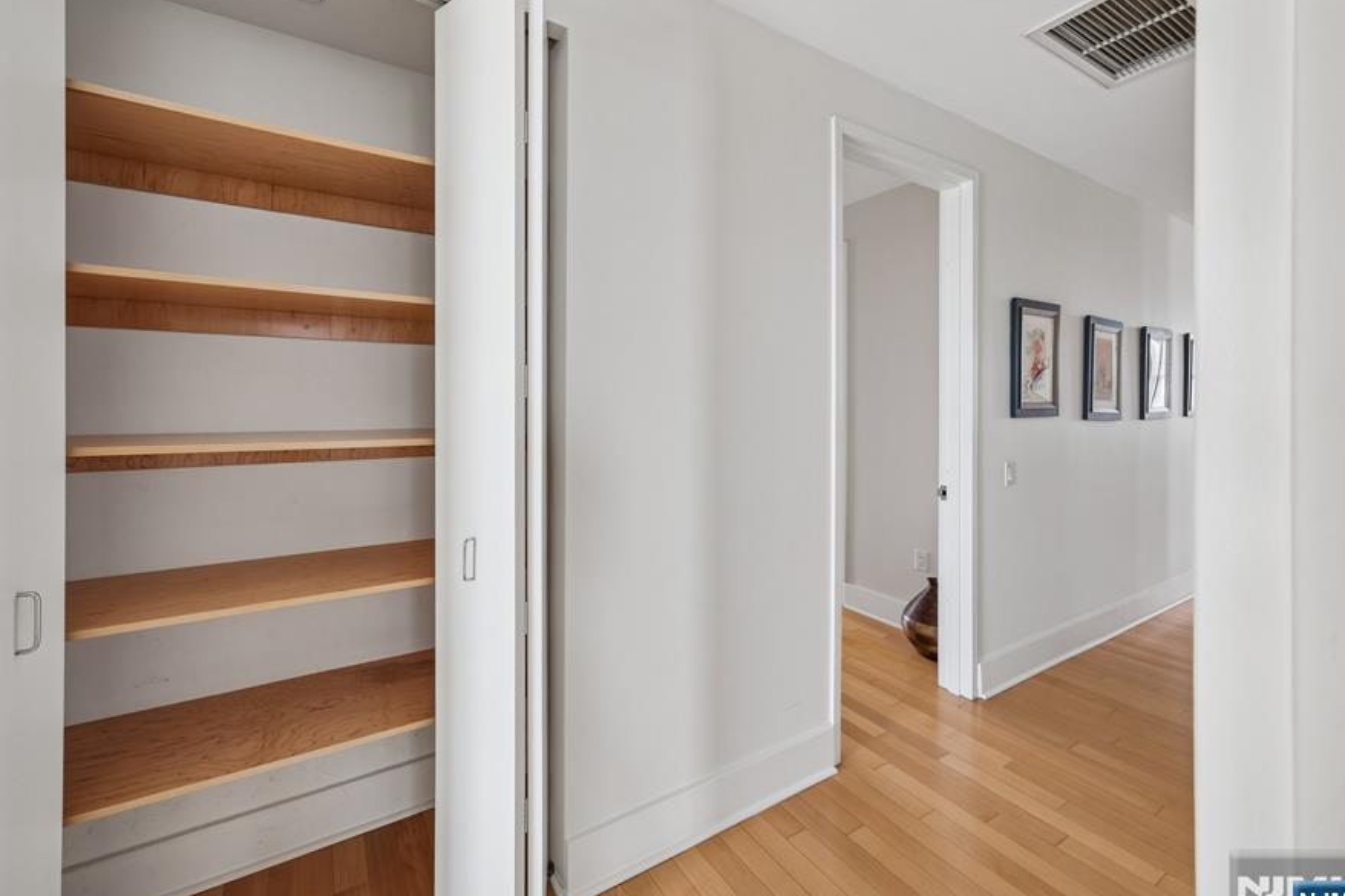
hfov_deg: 103.9
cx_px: 601
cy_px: 401
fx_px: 523
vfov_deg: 80.9
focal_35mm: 14
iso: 160
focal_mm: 8
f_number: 8
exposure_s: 1/10
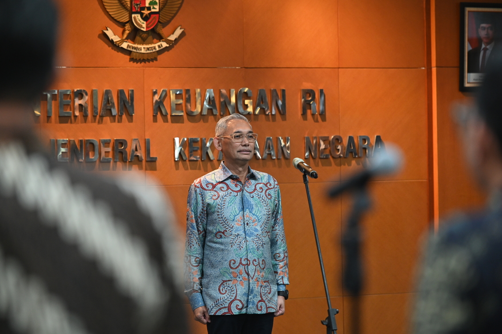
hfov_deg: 12.5
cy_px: 167
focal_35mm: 165
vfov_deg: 8.3
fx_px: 2300
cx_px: 251
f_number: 2.8
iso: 2000
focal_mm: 165
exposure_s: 1/100
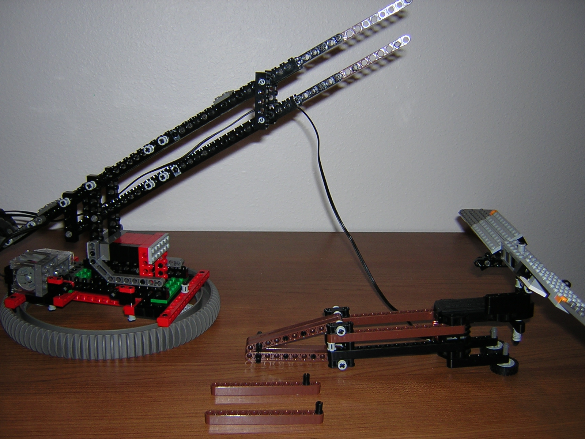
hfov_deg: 51.4
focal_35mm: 36
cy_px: 220
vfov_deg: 39.7
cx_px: 292
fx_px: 608
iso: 100
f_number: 2.6
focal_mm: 4.7
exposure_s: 1/60.1
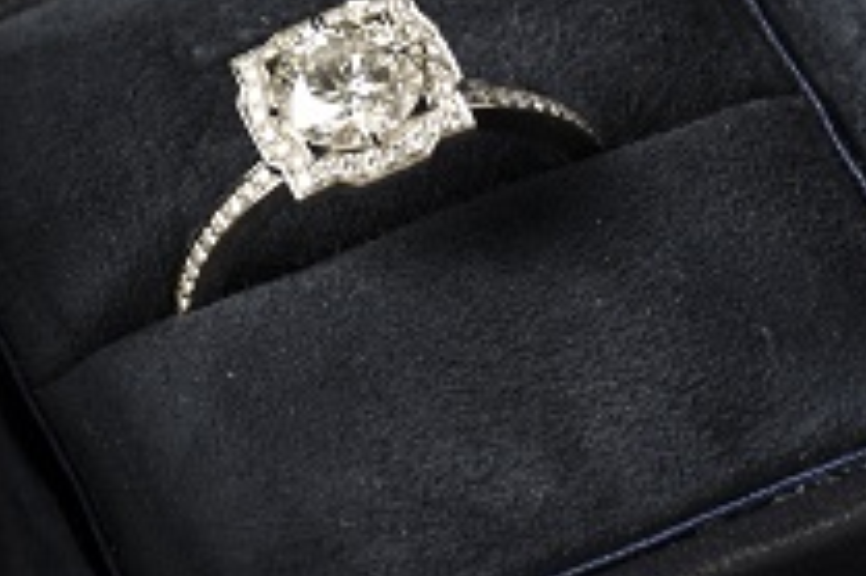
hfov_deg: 3.3
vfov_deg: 2.2
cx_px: 435
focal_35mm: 633
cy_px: 261
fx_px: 15215
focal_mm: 140
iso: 100
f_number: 9
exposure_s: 1/100
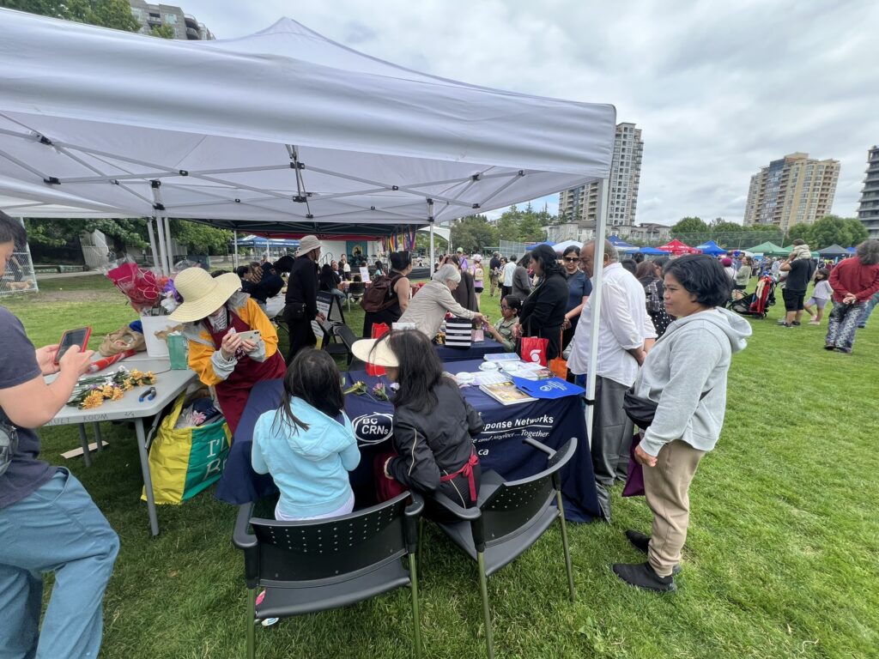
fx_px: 330
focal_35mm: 13
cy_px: 330
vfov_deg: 89.9
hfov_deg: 106.2
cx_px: 440
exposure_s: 1/531
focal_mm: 1.57
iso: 32
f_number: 1.8
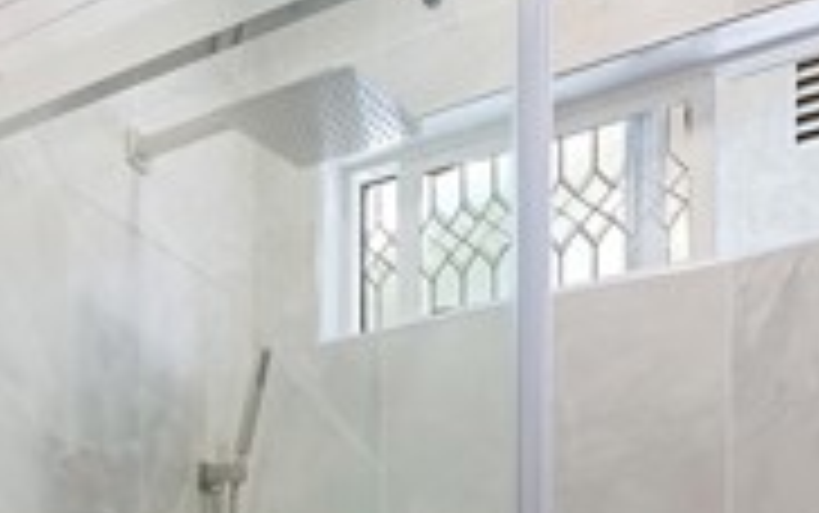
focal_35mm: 43
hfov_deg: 44.7
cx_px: 212
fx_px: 960
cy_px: 677
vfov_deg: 25.5
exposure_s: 1/2.5
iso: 80
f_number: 8
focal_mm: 12
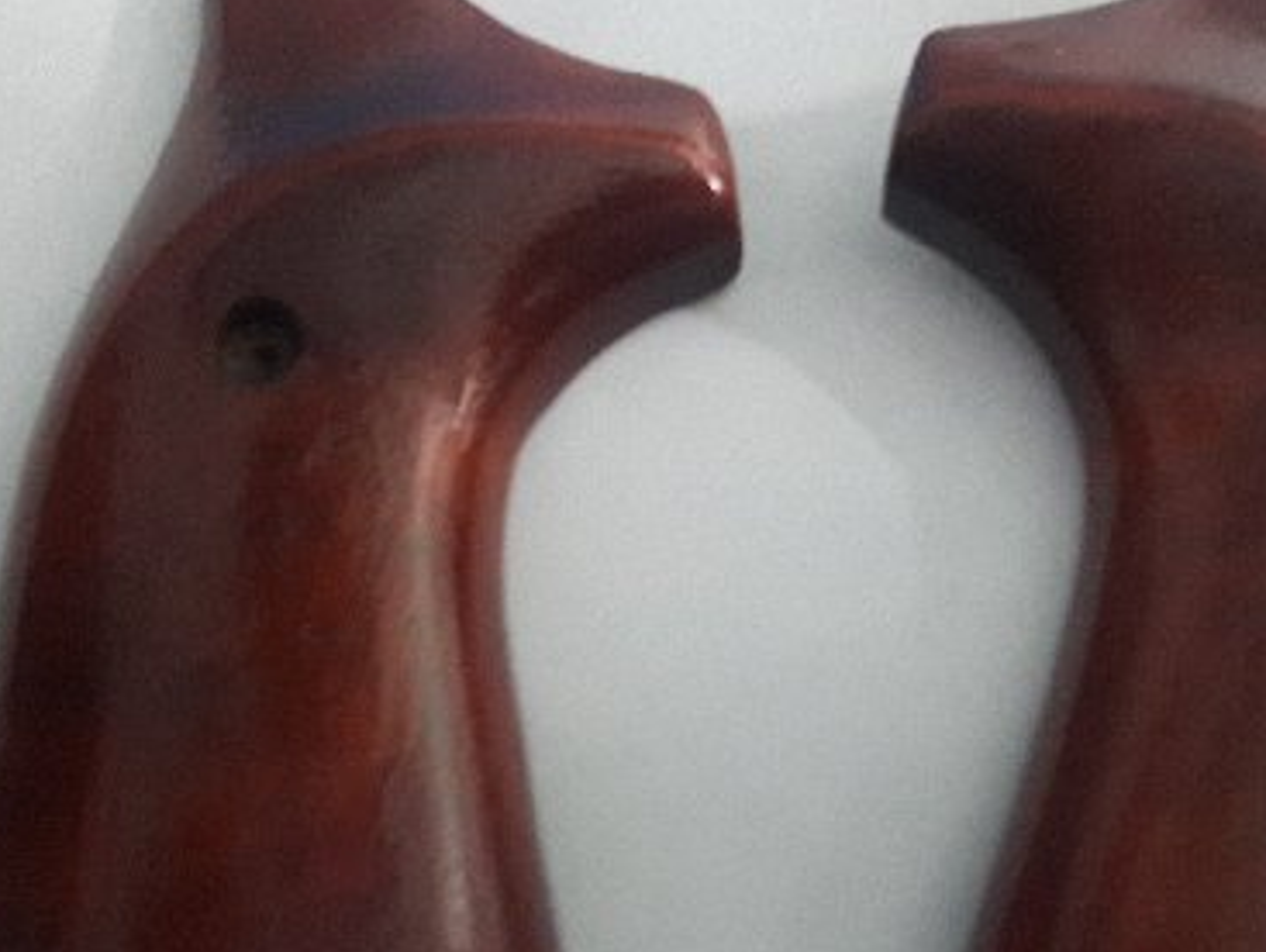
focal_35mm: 54
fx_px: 1977
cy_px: 573
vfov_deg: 27.0
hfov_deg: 35.4
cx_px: 724
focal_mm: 3.7
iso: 320
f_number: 1.9
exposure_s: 1/17
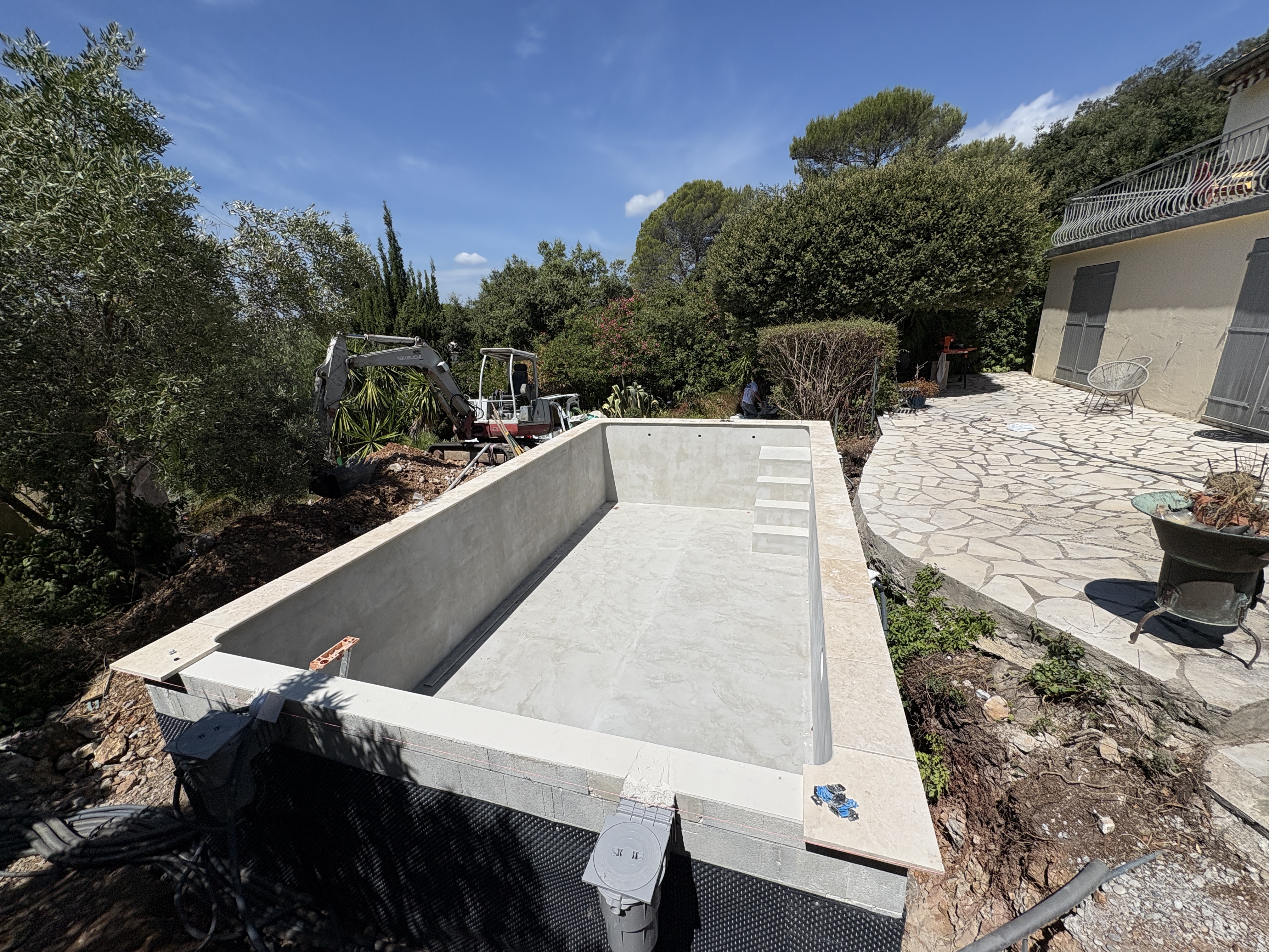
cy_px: 476
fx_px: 513
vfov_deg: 85.7
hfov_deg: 102.1
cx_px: 634
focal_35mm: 14
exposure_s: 1/4630
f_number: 2.2
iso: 50
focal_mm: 2.22
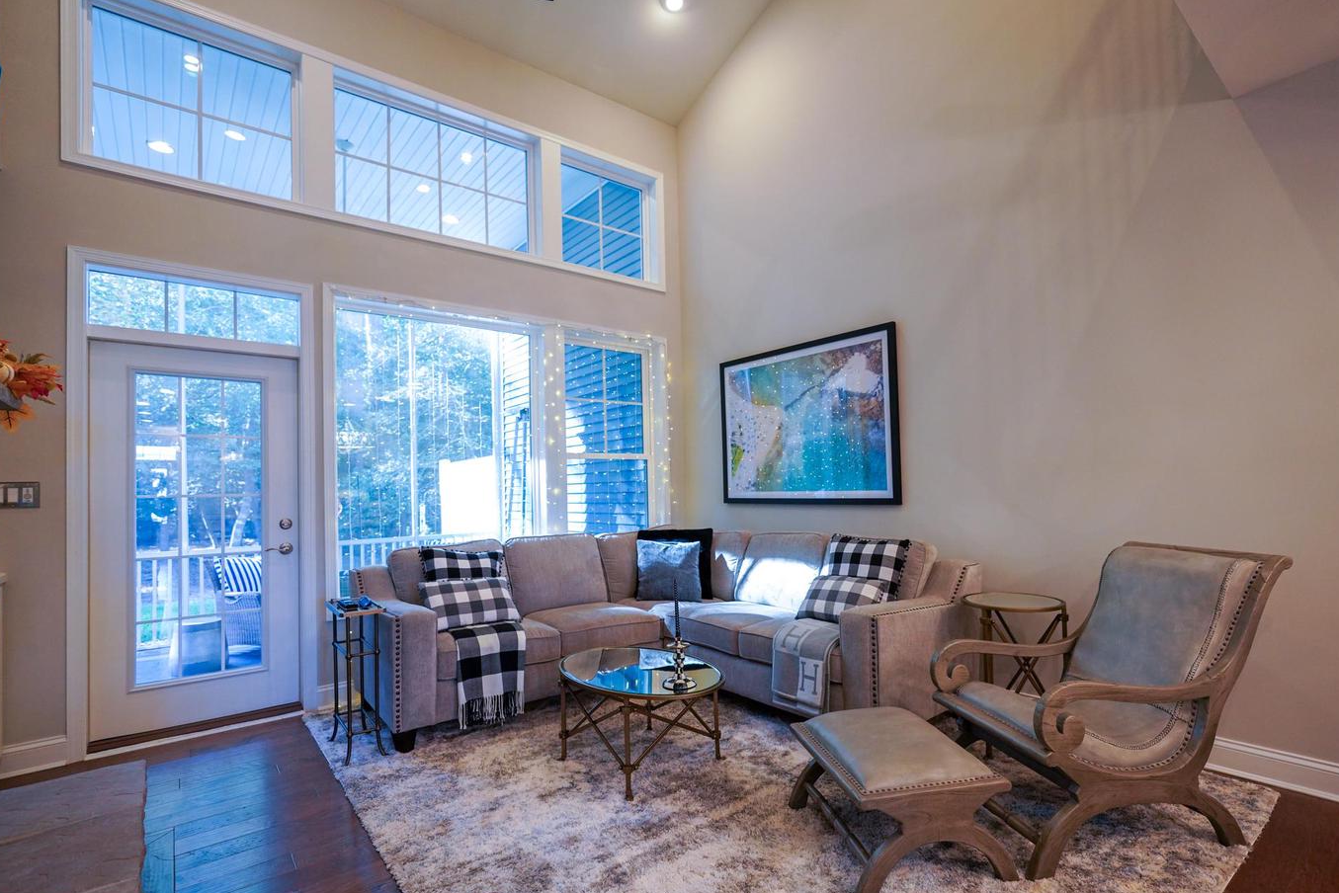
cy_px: 472
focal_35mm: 17
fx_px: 632
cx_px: 704
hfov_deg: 93.2
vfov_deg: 70.4
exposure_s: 1/160
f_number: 3.2
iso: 1600
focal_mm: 16
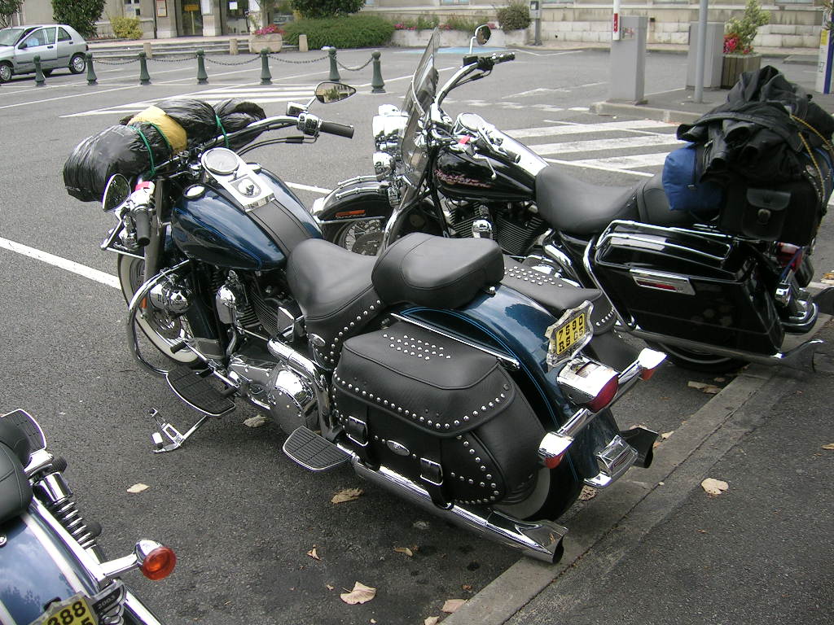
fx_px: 843
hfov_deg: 52.6
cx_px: 417
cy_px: 312
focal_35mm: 35
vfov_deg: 40.7
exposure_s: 1/328
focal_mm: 5.4
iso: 50
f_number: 2.8
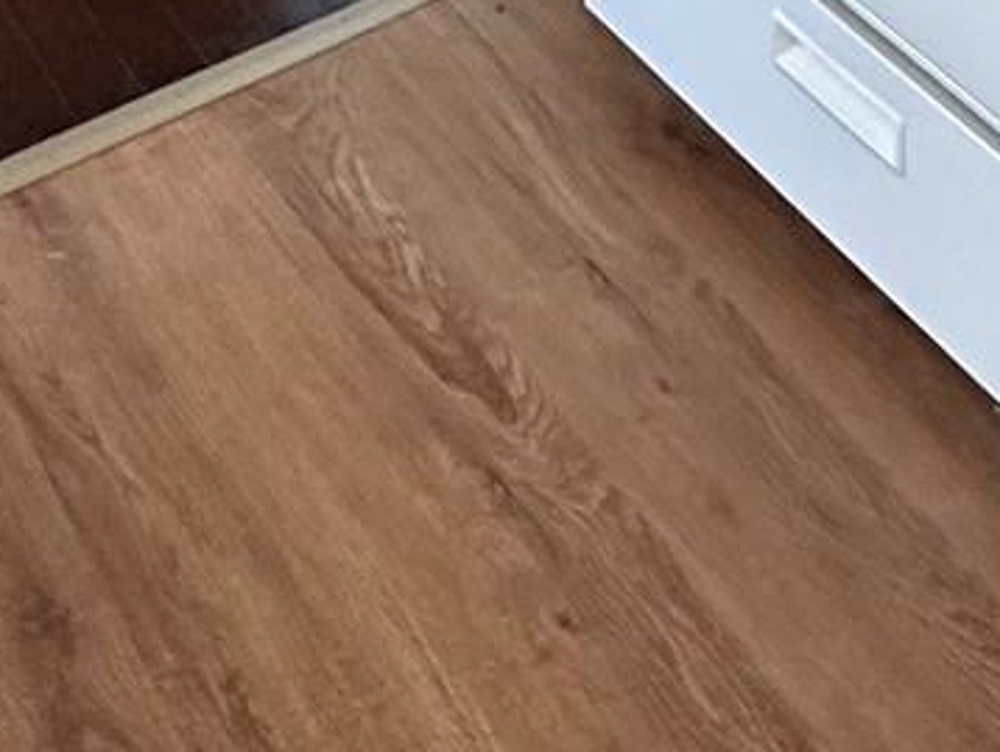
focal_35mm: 80
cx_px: 986
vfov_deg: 11.9
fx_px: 2313
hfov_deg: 23.4
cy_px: -1373
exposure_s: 1/99
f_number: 2.2
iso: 320
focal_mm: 2.22
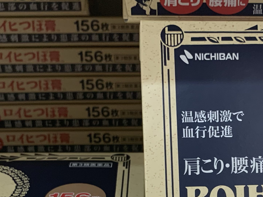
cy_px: 241
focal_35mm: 73
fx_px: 555
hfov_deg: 26.0
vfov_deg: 19.0
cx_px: 222
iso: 64
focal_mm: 4.25
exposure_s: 1/121
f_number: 1.8
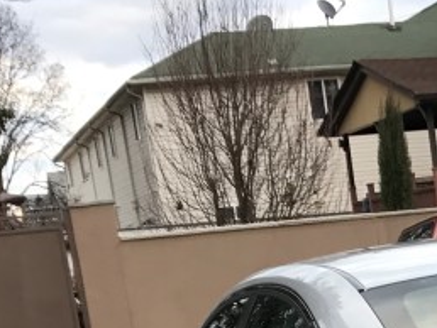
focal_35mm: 111
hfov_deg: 16.8
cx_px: 547
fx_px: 1403
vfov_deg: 12.4
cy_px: 551
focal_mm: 3.99
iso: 20
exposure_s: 1/169
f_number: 1.8
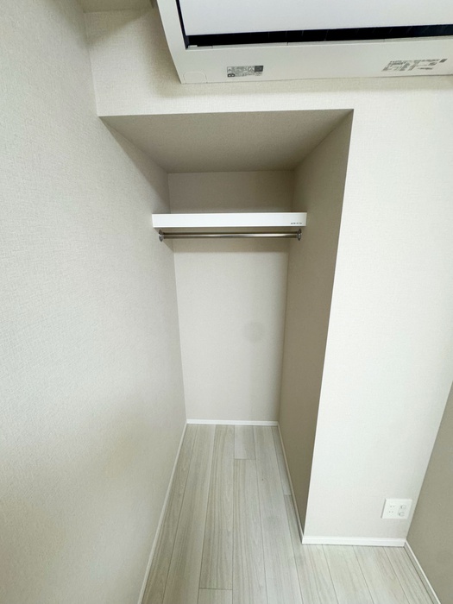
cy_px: 302
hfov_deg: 85.7
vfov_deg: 102.1
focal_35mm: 14
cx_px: 226
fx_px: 244
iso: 250
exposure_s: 1/100
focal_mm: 2.22
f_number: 2.2
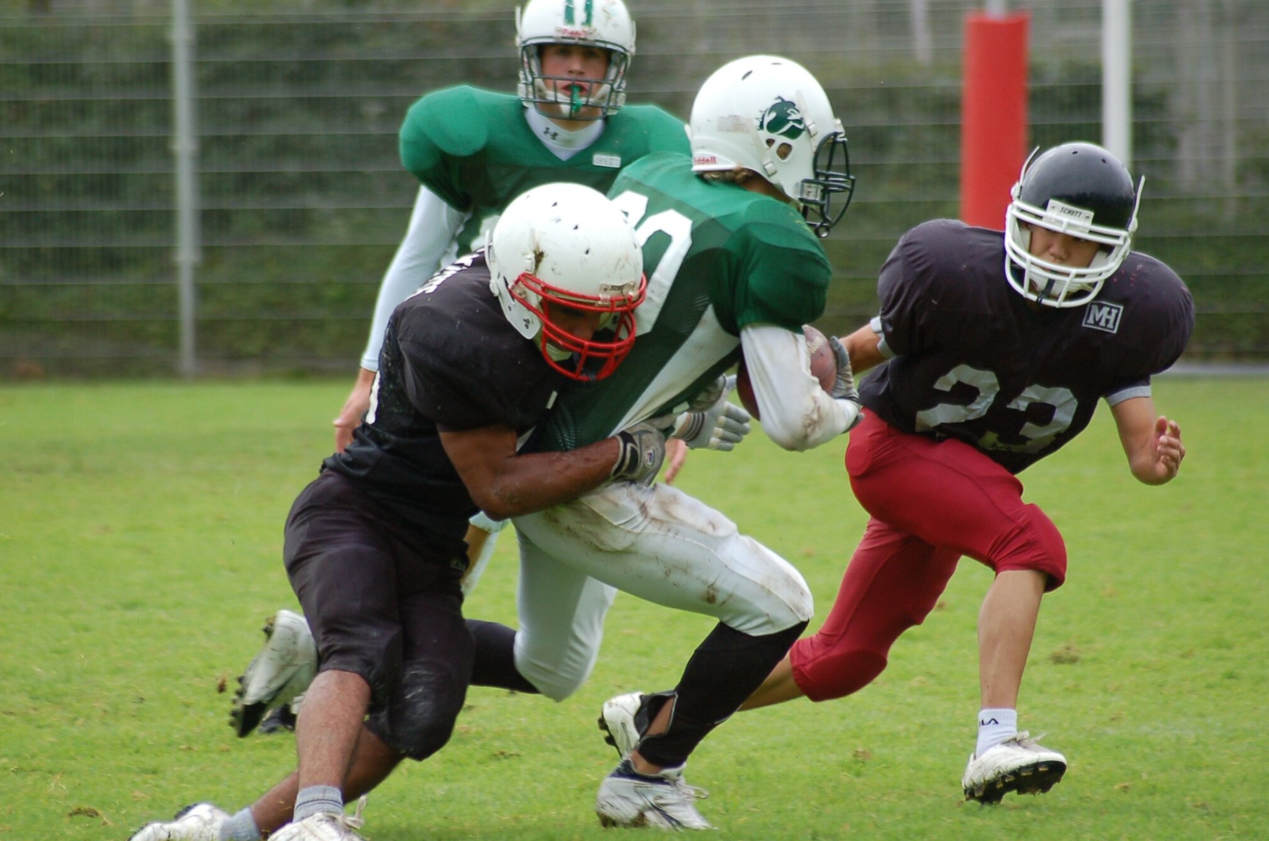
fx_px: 12702
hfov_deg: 5.7
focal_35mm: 361
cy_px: 411
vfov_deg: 3.8
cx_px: 618
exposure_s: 1/640
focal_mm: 220
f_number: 5.3
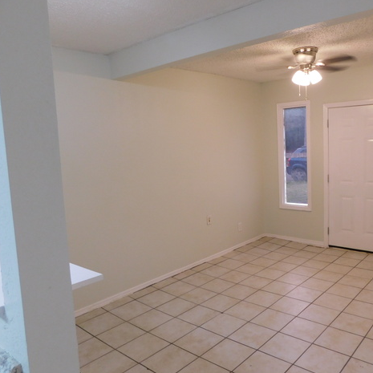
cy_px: 189
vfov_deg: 57.3
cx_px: 245
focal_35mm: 28
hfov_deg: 56.2
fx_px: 341
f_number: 3
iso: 200
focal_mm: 4
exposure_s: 1/30
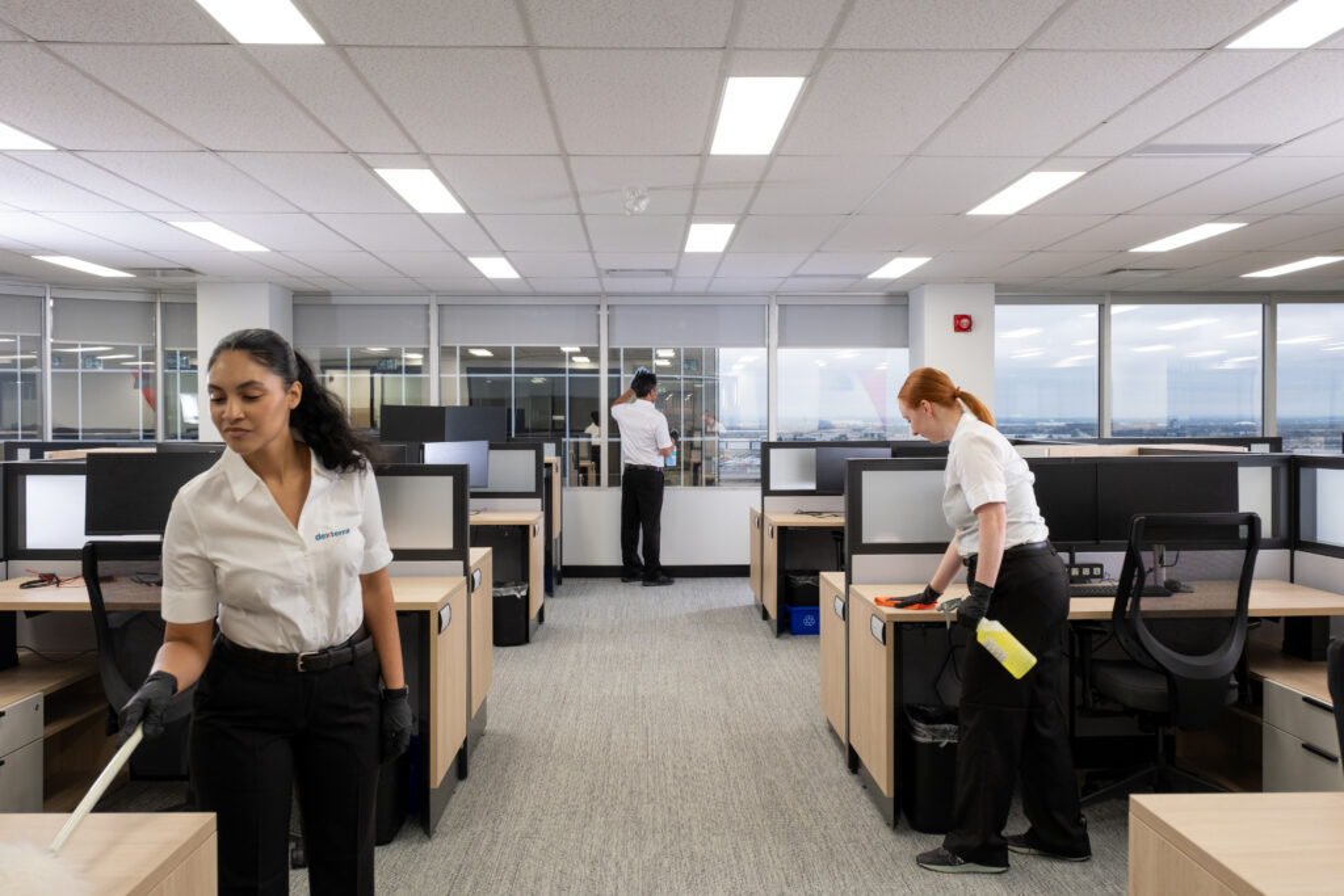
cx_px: 672
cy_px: 448
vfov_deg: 42.3
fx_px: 1157
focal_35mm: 31
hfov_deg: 60.3
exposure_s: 1/60
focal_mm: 20.6
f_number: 5.6
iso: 640
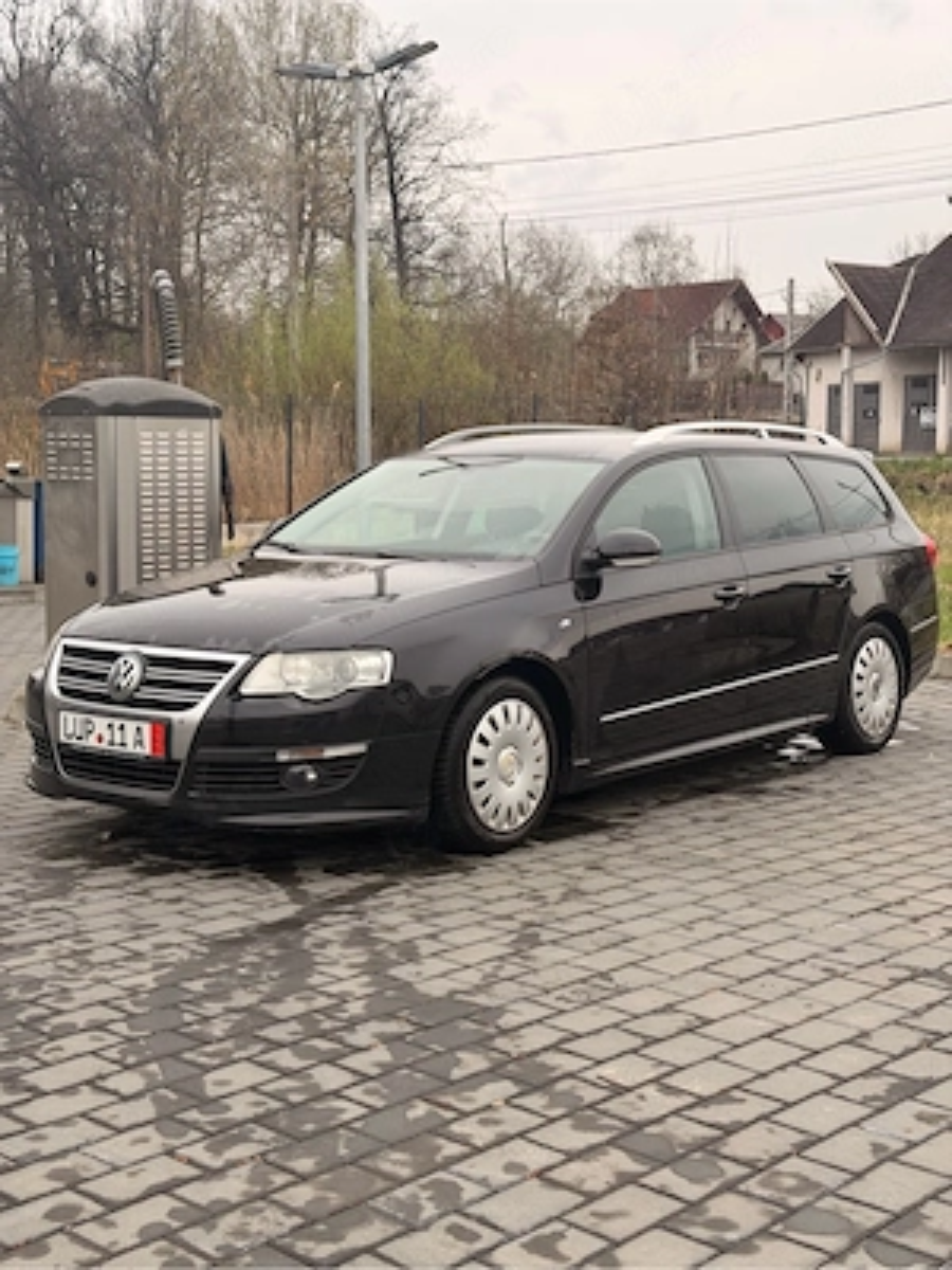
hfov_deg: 30.3
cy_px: 635
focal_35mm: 48
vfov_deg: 39.7
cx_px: 476
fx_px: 1760
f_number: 1.78
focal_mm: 6.76
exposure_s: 1/754
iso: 64
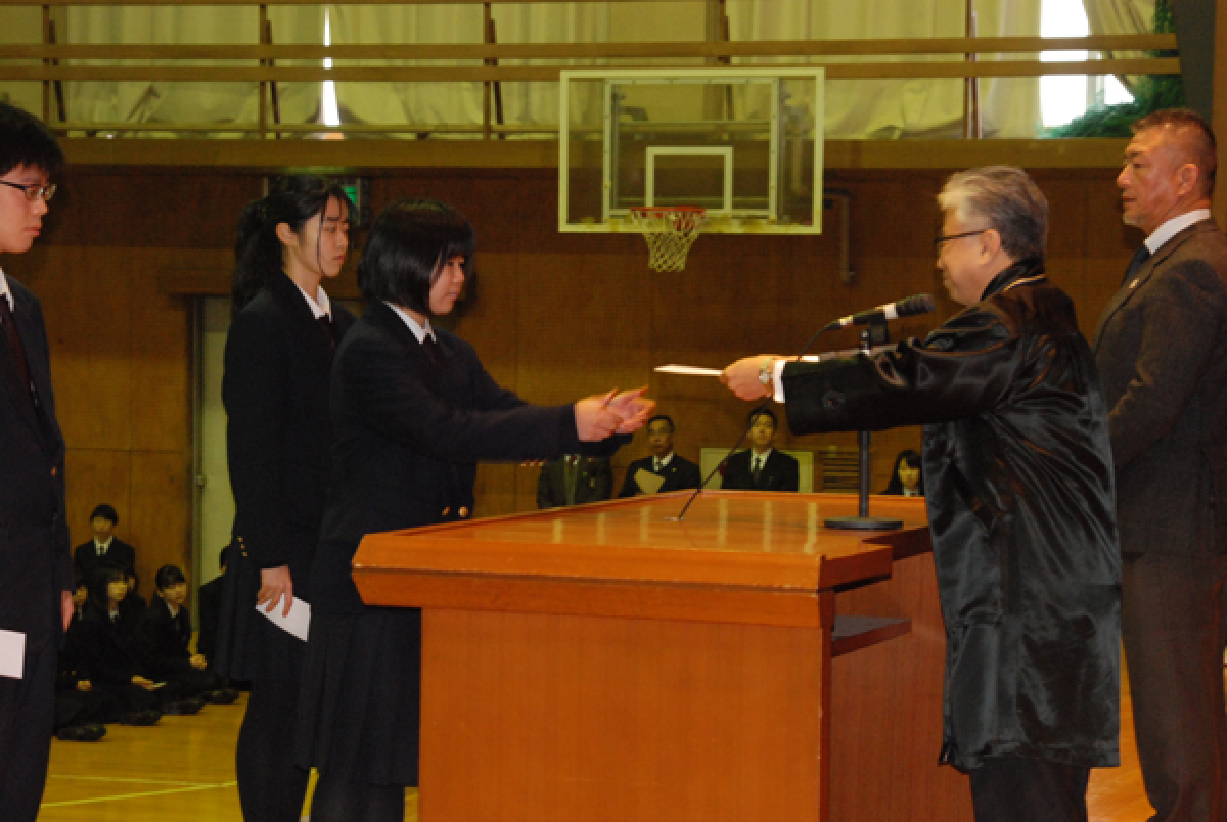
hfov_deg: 19.4
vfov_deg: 13.1
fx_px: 3584
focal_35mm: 105
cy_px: 411
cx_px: 614
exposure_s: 1/30
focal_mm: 70
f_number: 7.1
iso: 1600
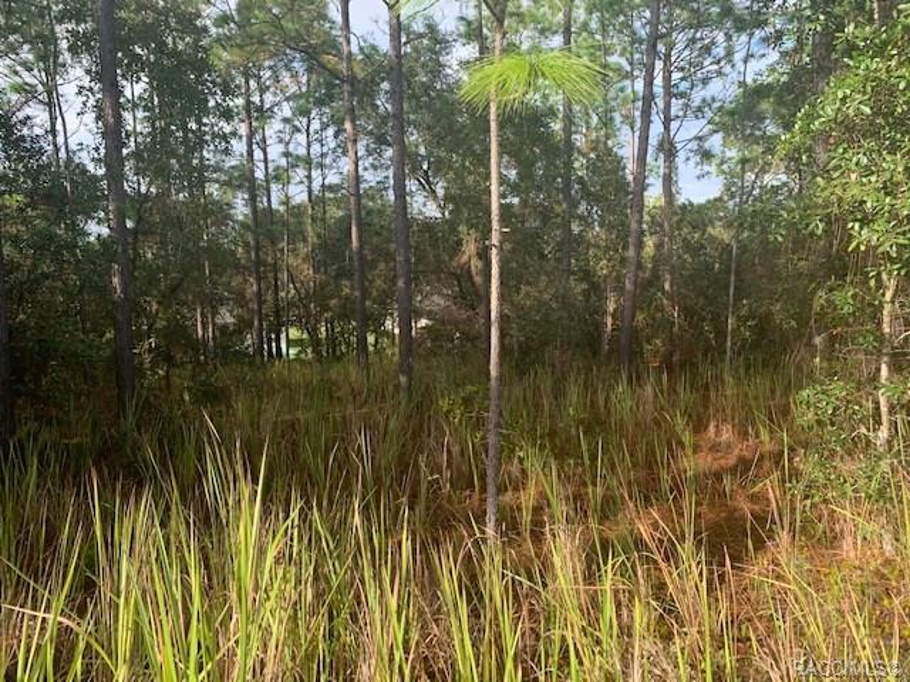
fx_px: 683
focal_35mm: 26
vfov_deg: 53.1
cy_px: 341
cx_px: 455
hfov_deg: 67.3
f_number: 1.8
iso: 25
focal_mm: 4.25
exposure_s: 1/351
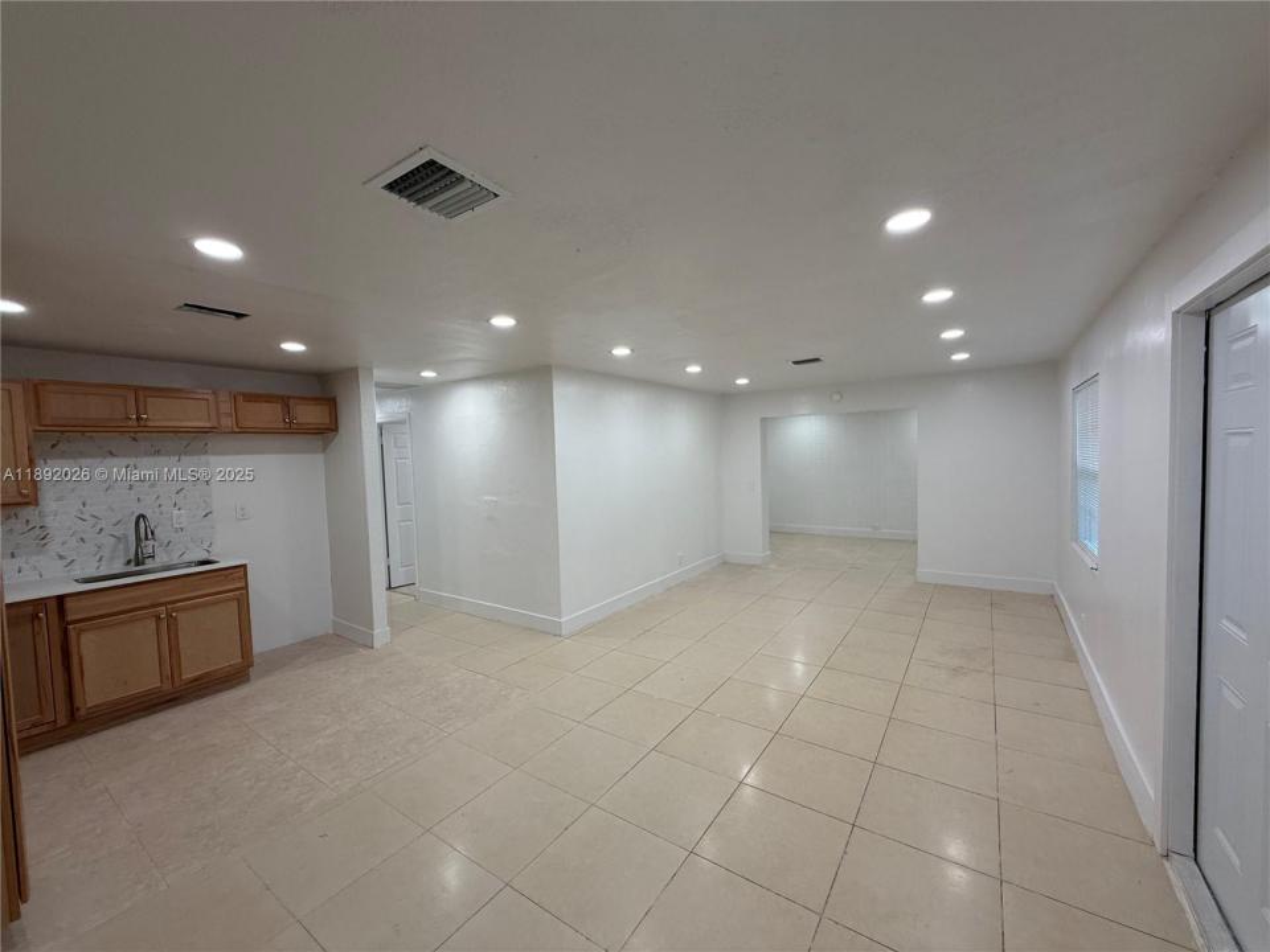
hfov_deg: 102.1
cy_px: 476
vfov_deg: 85.7
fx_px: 514
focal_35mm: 14
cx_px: 635
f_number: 2.2
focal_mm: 2.22
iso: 100
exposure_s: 1/120
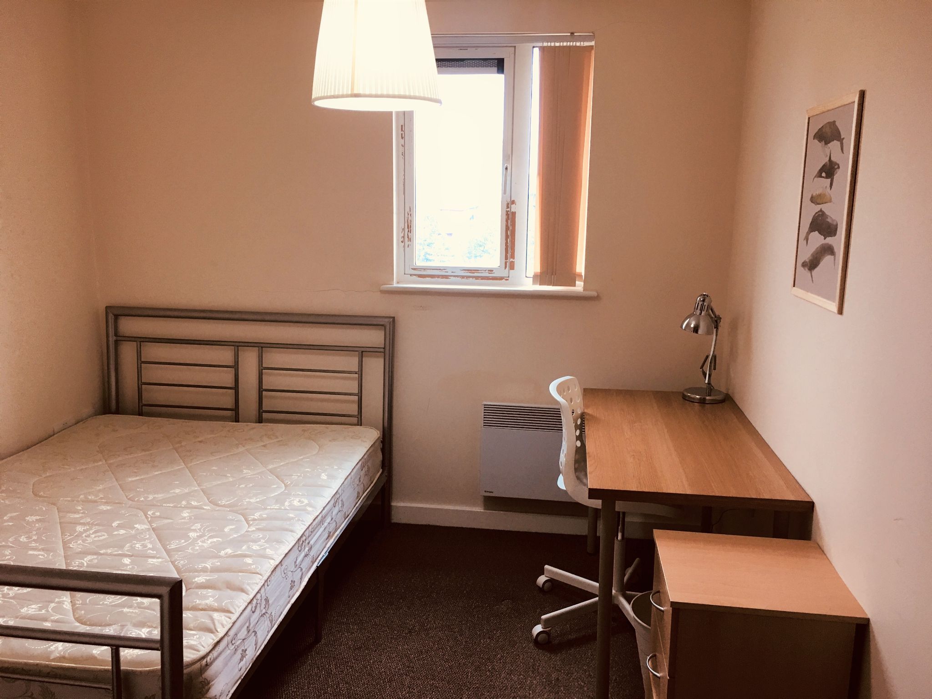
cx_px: 466
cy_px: 350
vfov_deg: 48.2
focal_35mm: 29
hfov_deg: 61.7
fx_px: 781
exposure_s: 1/33
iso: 50
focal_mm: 4.15
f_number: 2.2
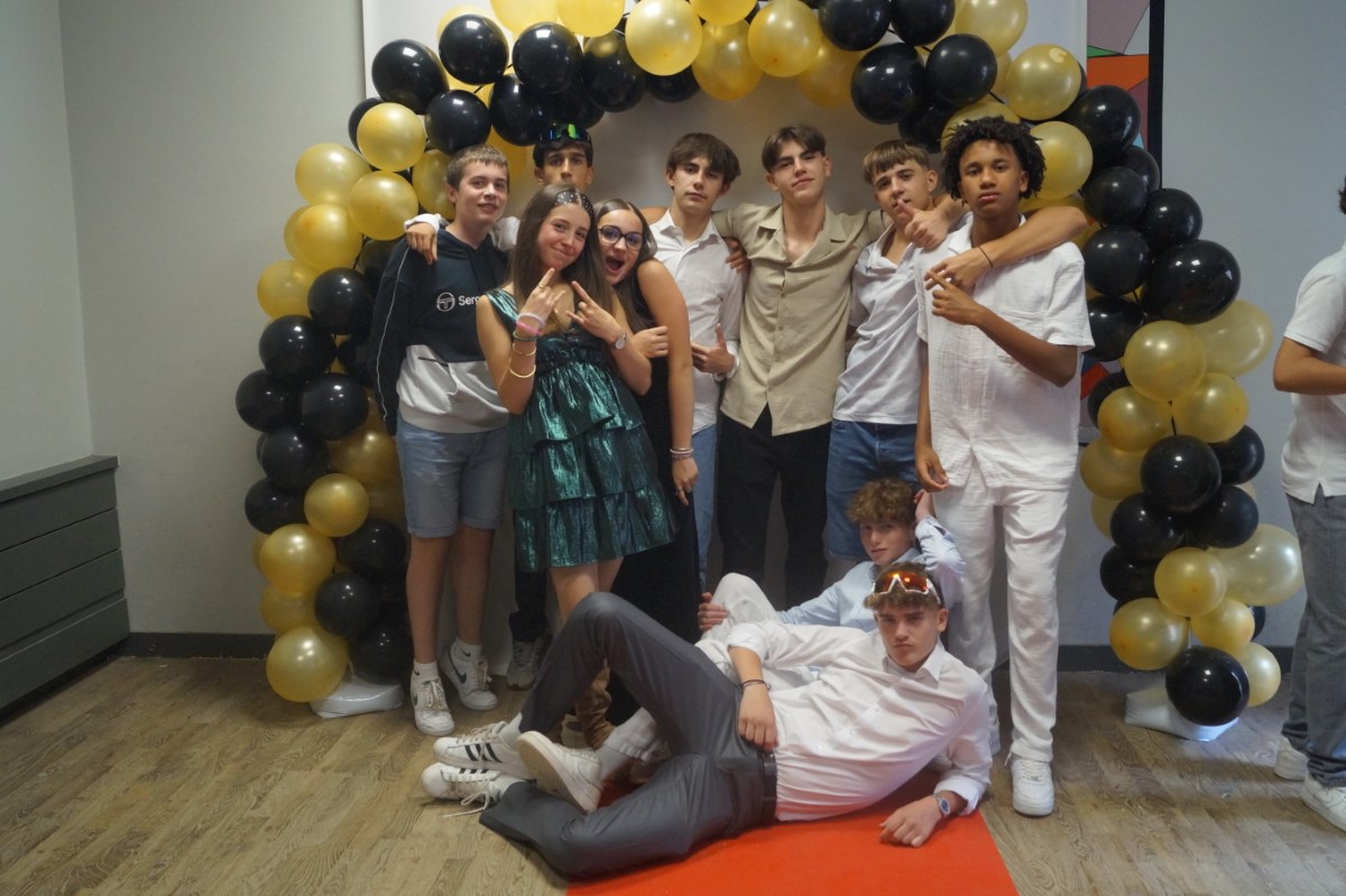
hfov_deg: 57.2
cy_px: 448
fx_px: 1233
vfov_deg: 39.9
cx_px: 673
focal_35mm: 33
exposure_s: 1/160
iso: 1600
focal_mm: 22
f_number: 4
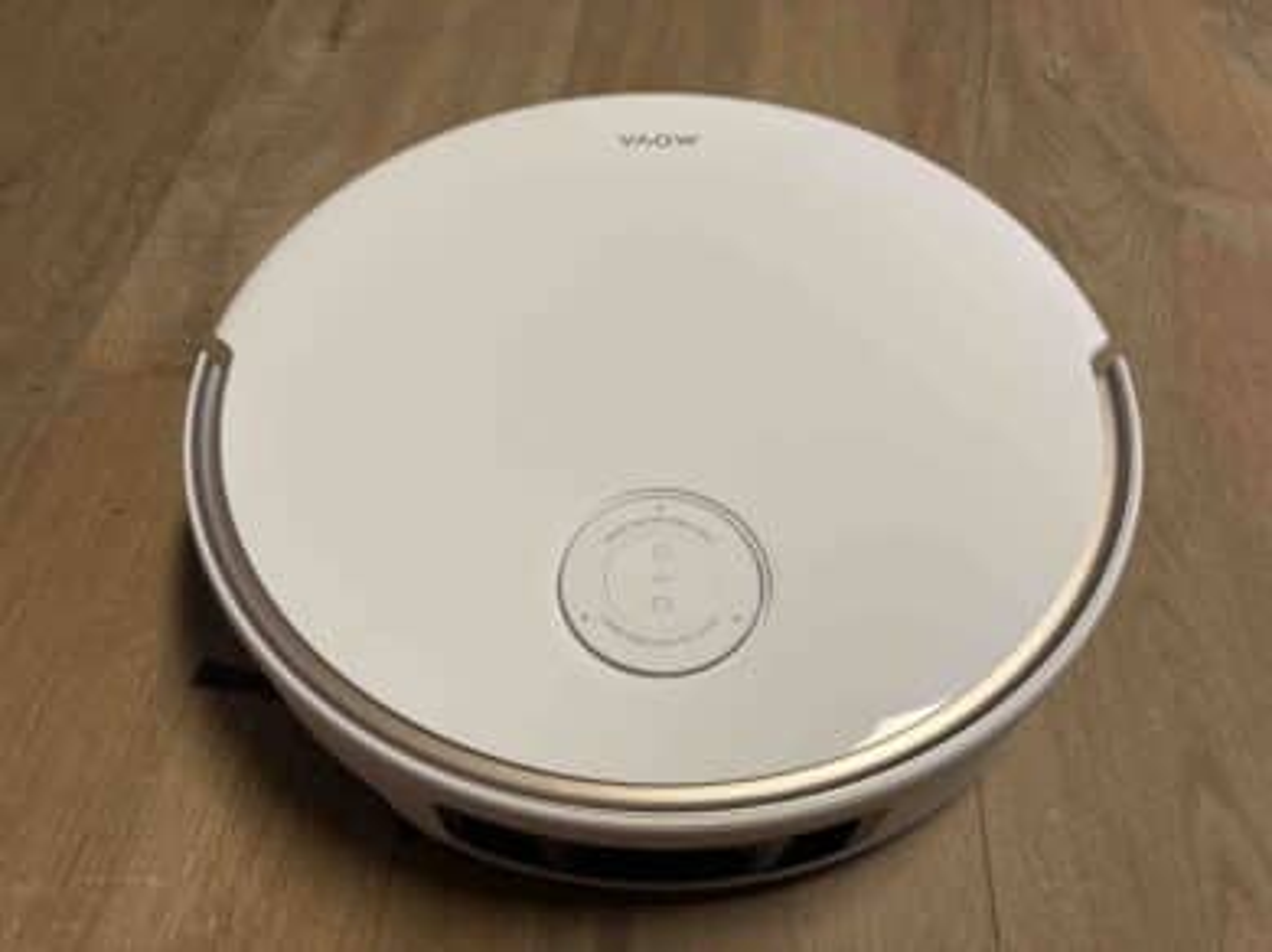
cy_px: 476
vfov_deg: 53.0
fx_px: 955
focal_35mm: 26
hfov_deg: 67.3
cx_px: 636
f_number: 1.6
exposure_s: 1/50
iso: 80
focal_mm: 5.96
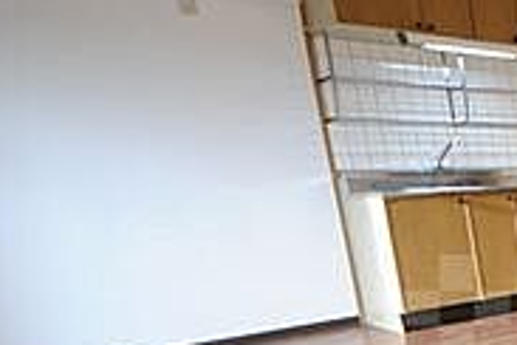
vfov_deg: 30.5
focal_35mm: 42
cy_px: 308
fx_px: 603
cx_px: 828
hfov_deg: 26.7
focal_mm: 8
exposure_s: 1/8
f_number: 4.5
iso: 100
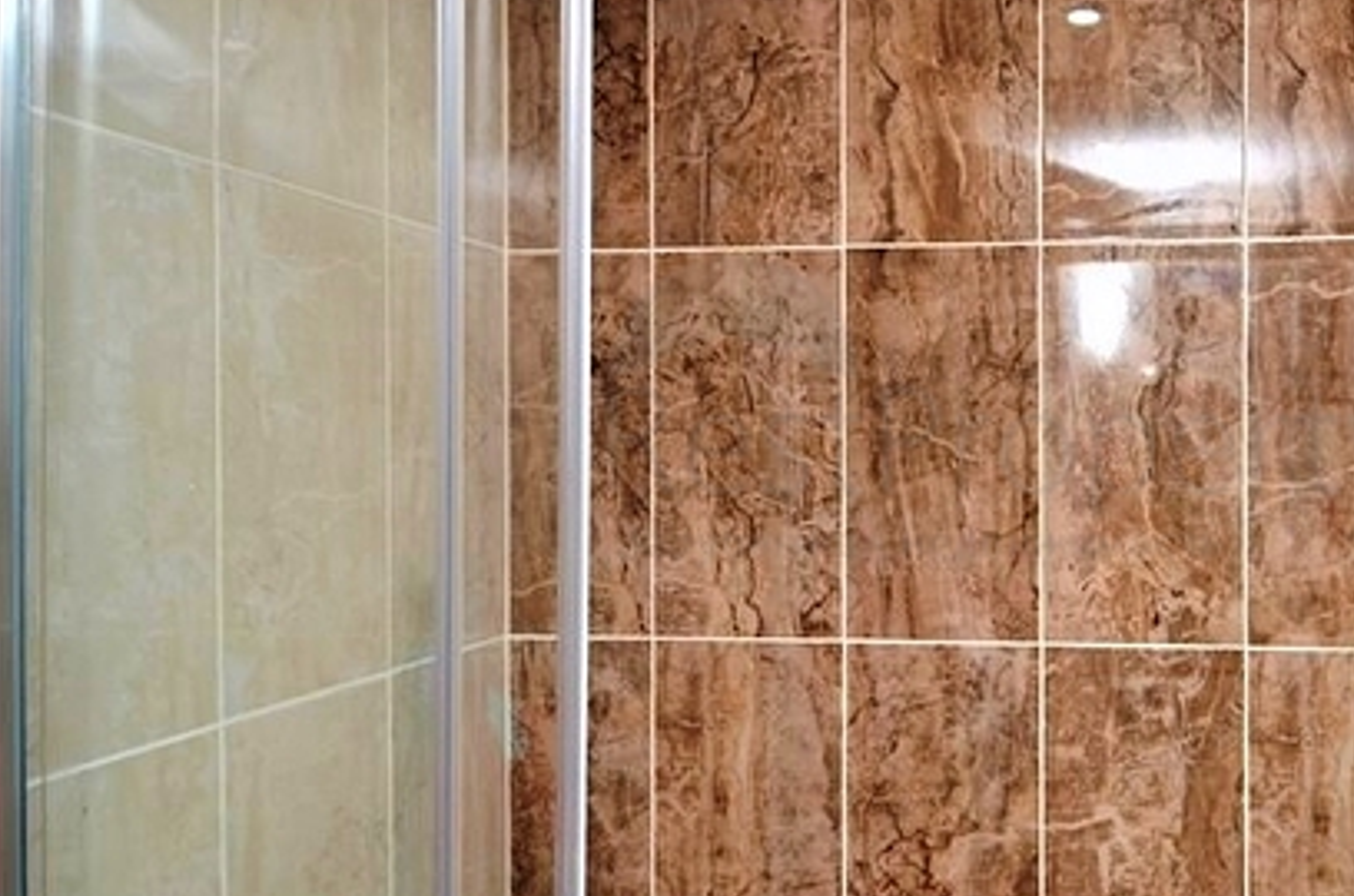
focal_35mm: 32
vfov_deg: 40.9
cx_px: 1011
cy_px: 415
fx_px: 1201
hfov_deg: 56.0
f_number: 4.5
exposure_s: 1/60
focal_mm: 12
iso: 125
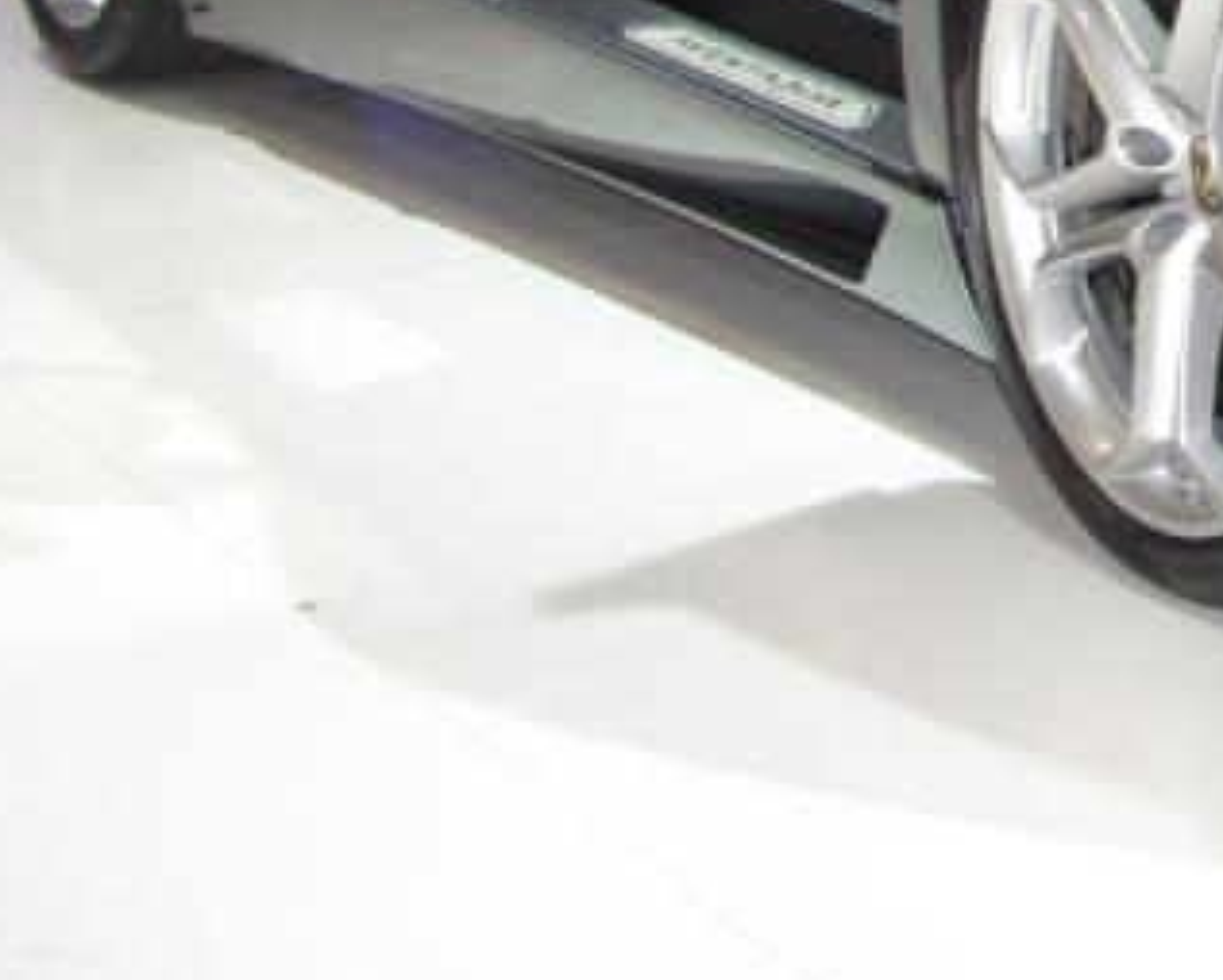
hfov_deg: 17.1
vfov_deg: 14.0
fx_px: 3767
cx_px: 1705
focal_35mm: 104
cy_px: -421
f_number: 2.8
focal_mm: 7.1
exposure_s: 1/60
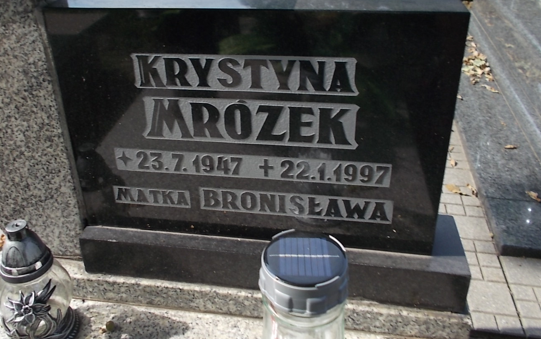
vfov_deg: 36.9
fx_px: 501
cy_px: 112
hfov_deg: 56.6
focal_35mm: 34
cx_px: 244
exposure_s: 1/80
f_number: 8
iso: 80
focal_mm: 4.6
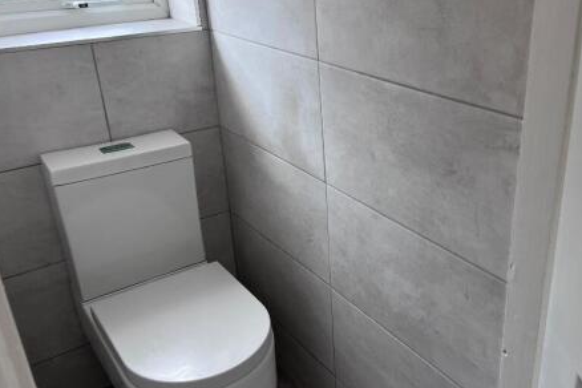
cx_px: 382
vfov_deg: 36.9
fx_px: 582
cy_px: 180
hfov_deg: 52.2
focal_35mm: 36
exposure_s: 1/121
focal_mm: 5.7
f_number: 1.5
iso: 80
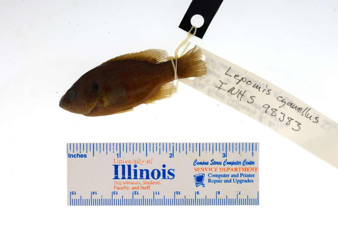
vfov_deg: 22.6
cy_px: 112
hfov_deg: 33.4
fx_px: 564
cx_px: 169
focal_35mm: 60
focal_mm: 60
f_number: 20
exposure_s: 1/40
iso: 100
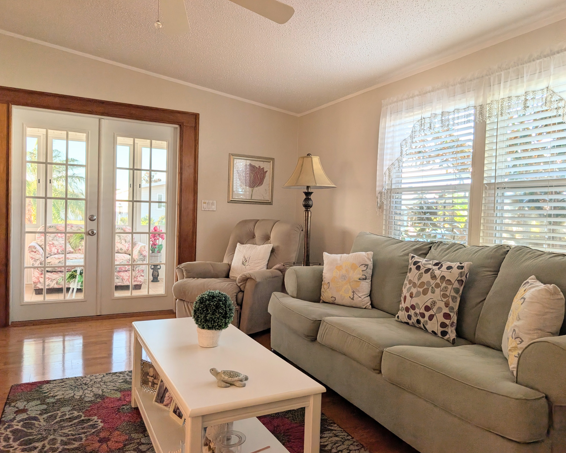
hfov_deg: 68.1
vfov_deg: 56.8
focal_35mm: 25
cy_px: 227
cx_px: 292
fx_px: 419
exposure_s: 1/40
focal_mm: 6.9
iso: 31
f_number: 1.68
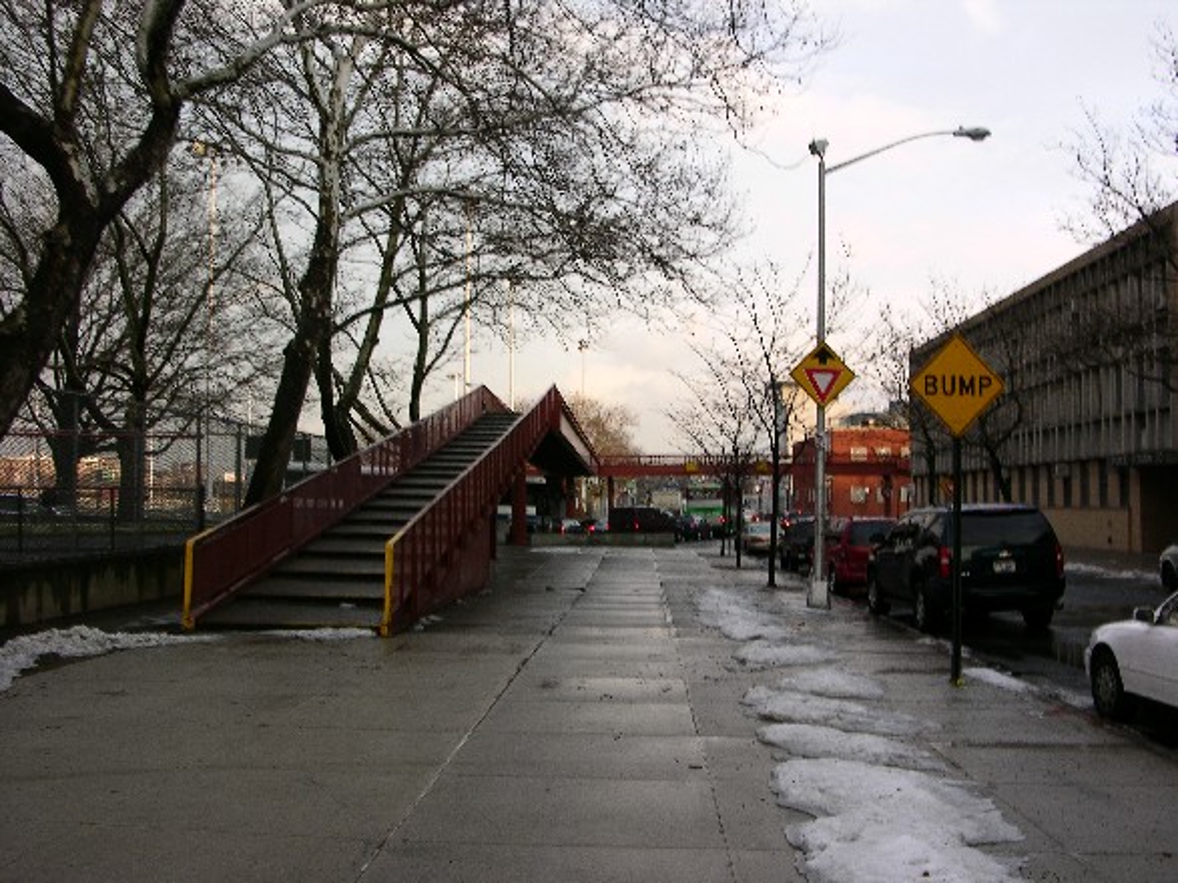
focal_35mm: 35
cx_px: 589
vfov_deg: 40.7
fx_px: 1191
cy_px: 442
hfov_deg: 52.6
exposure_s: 1/55.9
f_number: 5
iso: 50
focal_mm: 8.9
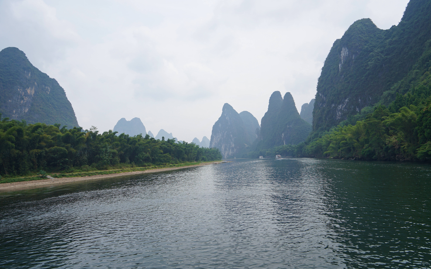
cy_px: 130
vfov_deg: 46.0
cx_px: 216
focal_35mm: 27
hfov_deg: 68.4
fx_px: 317
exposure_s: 1/500
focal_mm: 26
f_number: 5.6
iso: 100
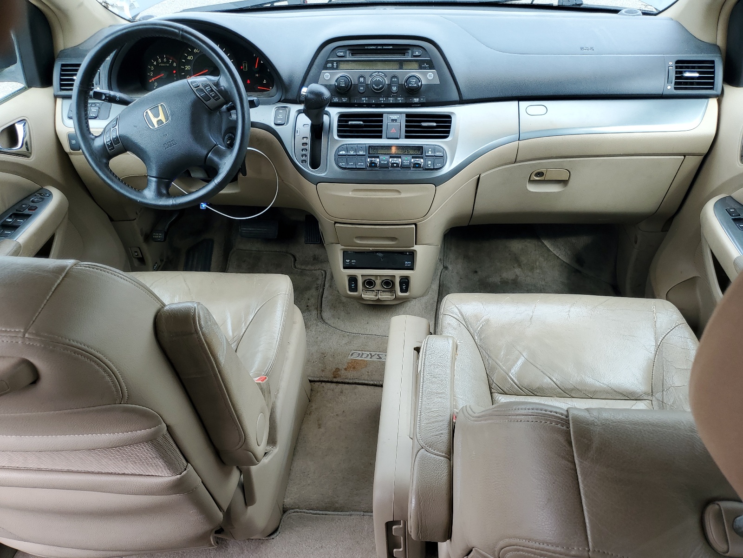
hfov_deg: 67.3
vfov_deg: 53.1
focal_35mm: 26
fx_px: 558
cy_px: 279
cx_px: 372
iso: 50
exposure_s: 1/204
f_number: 1.5
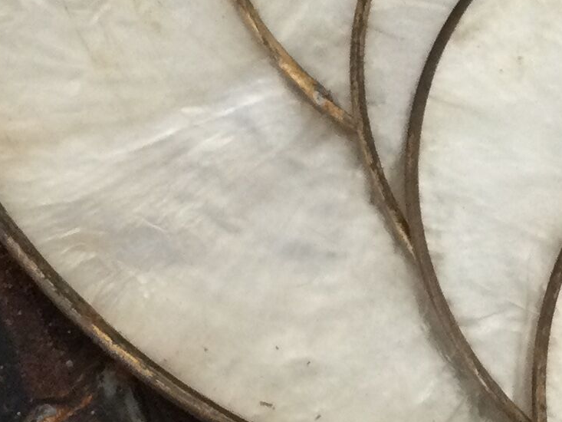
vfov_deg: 10.7
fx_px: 2241
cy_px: 160
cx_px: 620
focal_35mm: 138
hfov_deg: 14.0
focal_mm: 3.3
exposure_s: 1/33
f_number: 2.4
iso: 100
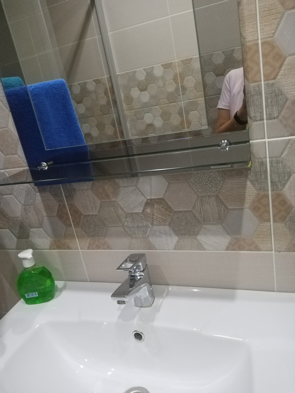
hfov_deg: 53.1
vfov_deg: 67.3
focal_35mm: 26
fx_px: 295
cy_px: 196
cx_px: 148
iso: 835
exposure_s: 1/25
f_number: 1.8
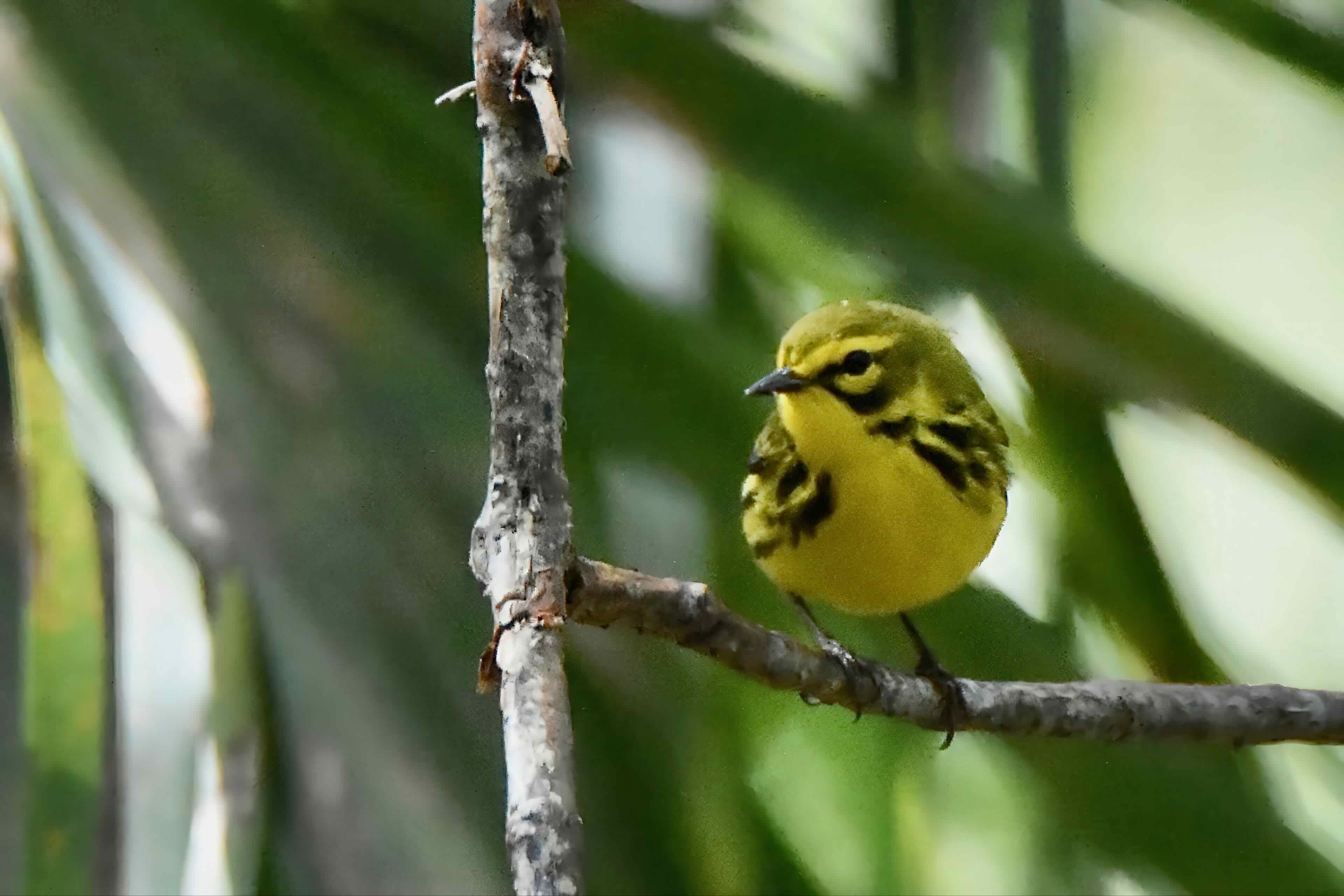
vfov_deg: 1.5
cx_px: 672
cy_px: 448
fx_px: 33601
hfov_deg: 2.3
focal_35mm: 900
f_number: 6.3
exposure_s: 1/1600
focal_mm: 600
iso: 6400
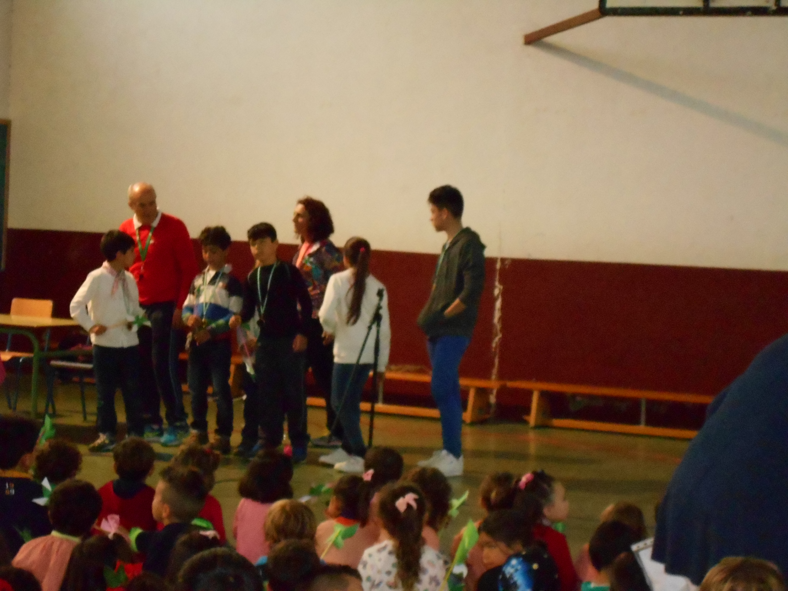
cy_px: 296
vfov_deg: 14.9
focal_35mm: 99
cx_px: 394
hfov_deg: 19.8
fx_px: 2254
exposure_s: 1/60
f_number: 5.5
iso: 1600
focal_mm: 17.6
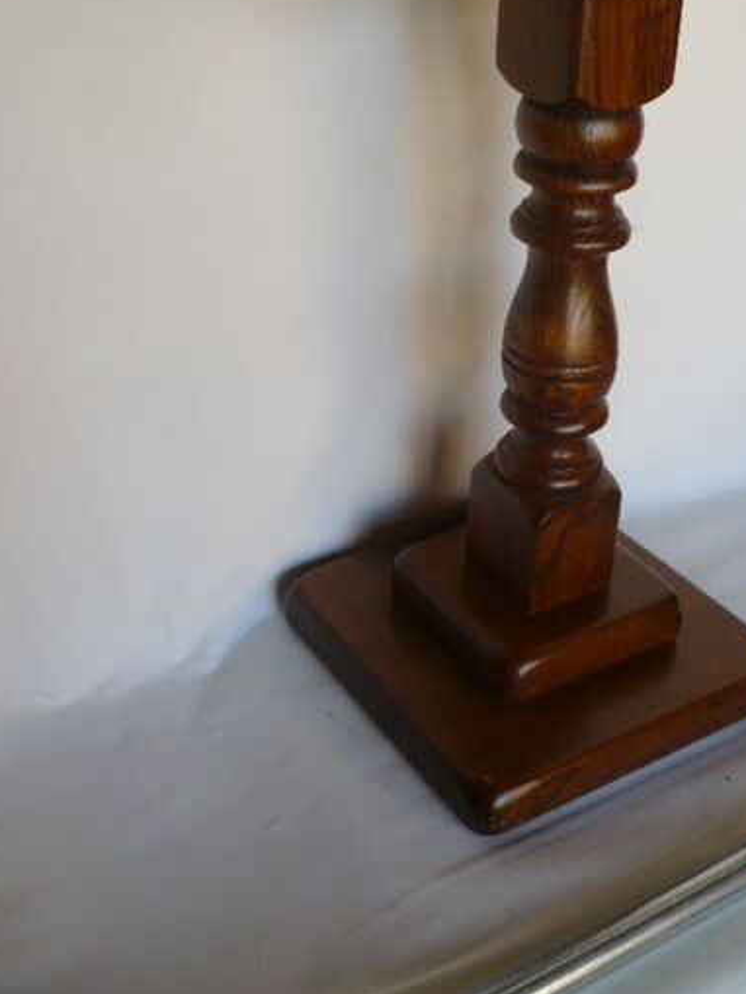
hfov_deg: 32.8
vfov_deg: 42.6
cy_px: 377
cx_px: 457
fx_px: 1264
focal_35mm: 44
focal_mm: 5.8
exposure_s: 1/50
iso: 100
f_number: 2.8
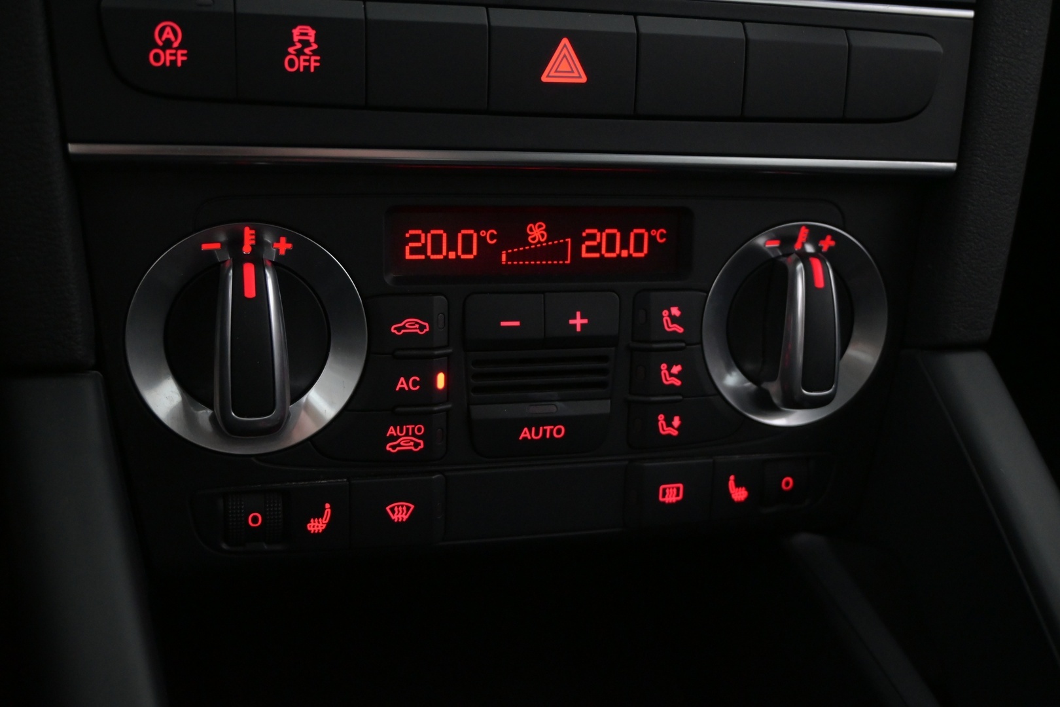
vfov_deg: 35.5
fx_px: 1104
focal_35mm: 38
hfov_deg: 51.3
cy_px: 354
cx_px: 530
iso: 2500
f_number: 4.2
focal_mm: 25
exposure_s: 1/60
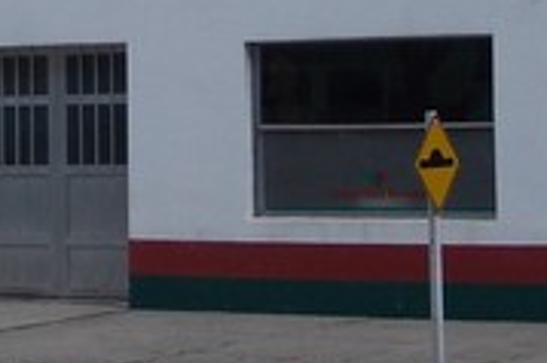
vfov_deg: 8.1
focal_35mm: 169
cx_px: 141
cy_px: 9
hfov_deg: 12.1
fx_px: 2565
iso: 80
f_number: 6.2
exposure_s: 1/250
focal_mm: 5.3
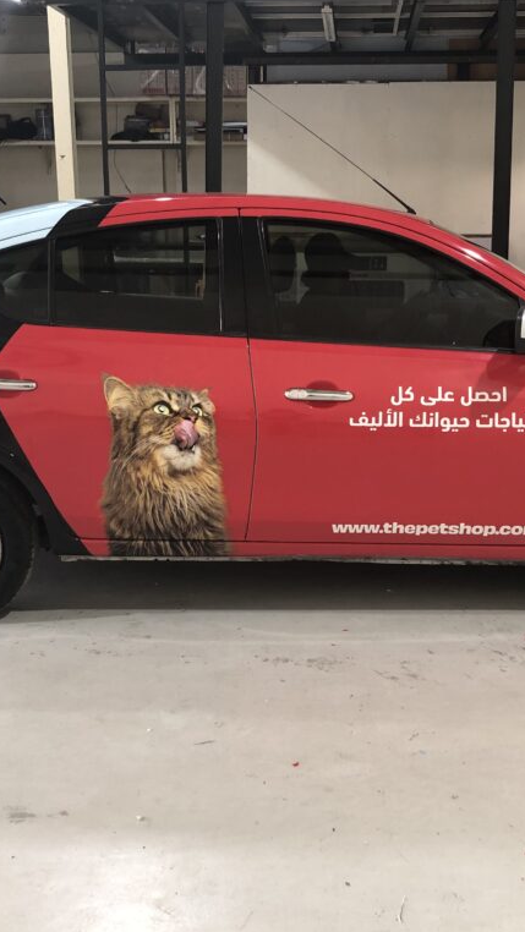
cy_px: 465
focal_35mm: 41
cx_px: 283
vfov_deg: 49.4
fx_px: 1014
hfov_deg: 29.0
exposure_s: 1/20
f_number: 1.8
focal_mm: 4
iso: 40
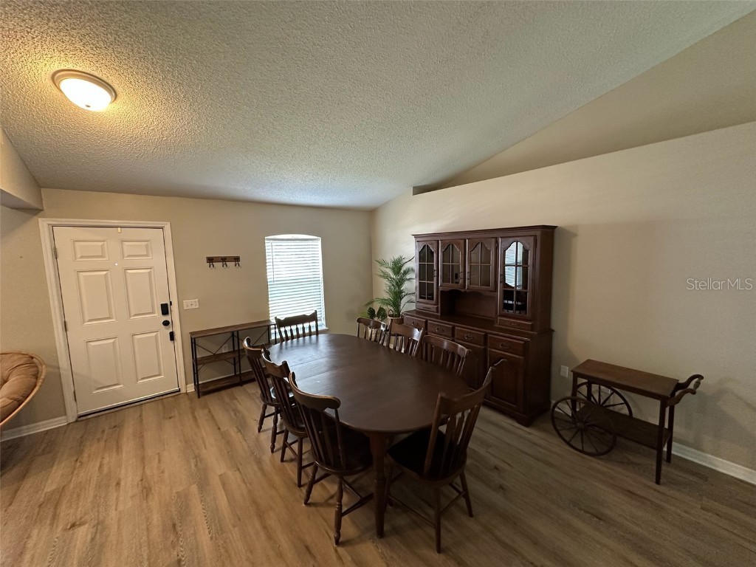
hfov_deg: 102.1
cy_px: 284
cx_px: 378
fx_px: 306
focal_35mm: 14
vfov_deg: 85.7
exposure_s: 1/60
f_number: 2.2
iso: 320
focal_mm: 2.22
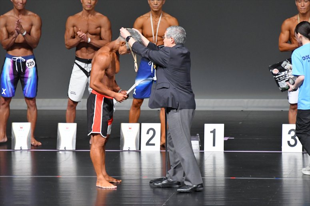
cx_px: 155
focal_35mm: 345
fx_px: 2969
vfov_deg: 4.0
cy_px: 103
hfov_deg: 6.0
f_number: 5.6
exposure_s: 1/400
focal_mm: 230
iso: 5000
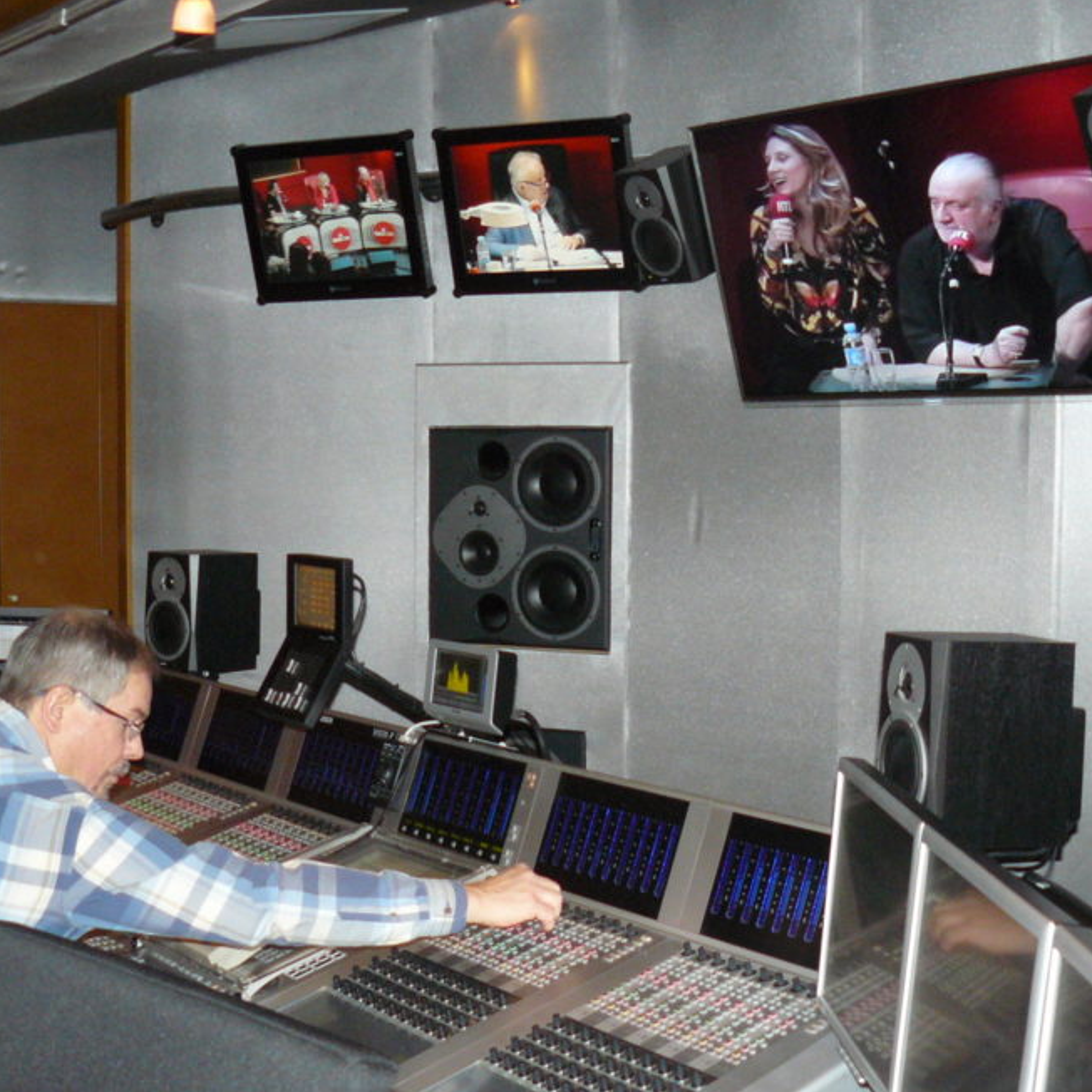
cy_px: 531
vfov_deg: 34.0
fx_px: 1785
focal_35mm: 50
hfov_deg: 34.0
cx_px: 559
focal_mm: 6
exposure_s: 1/30
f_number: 2.8
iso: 320
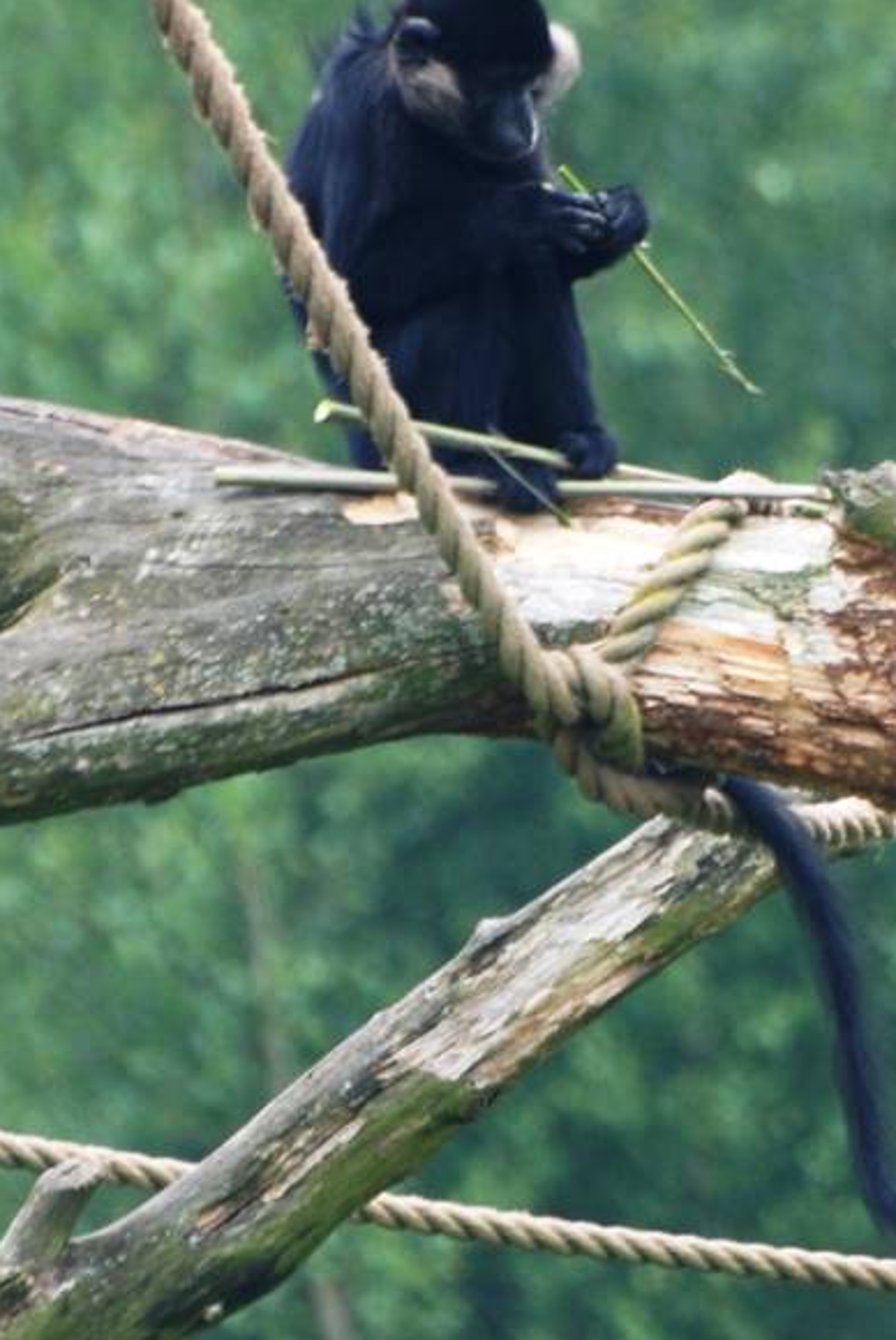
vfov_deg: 1.7
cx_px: 514
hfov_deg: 1.1
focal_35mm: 1241
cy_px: 608
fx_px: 46217
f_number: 5.6
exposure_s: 1/160
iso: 200
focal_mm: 300
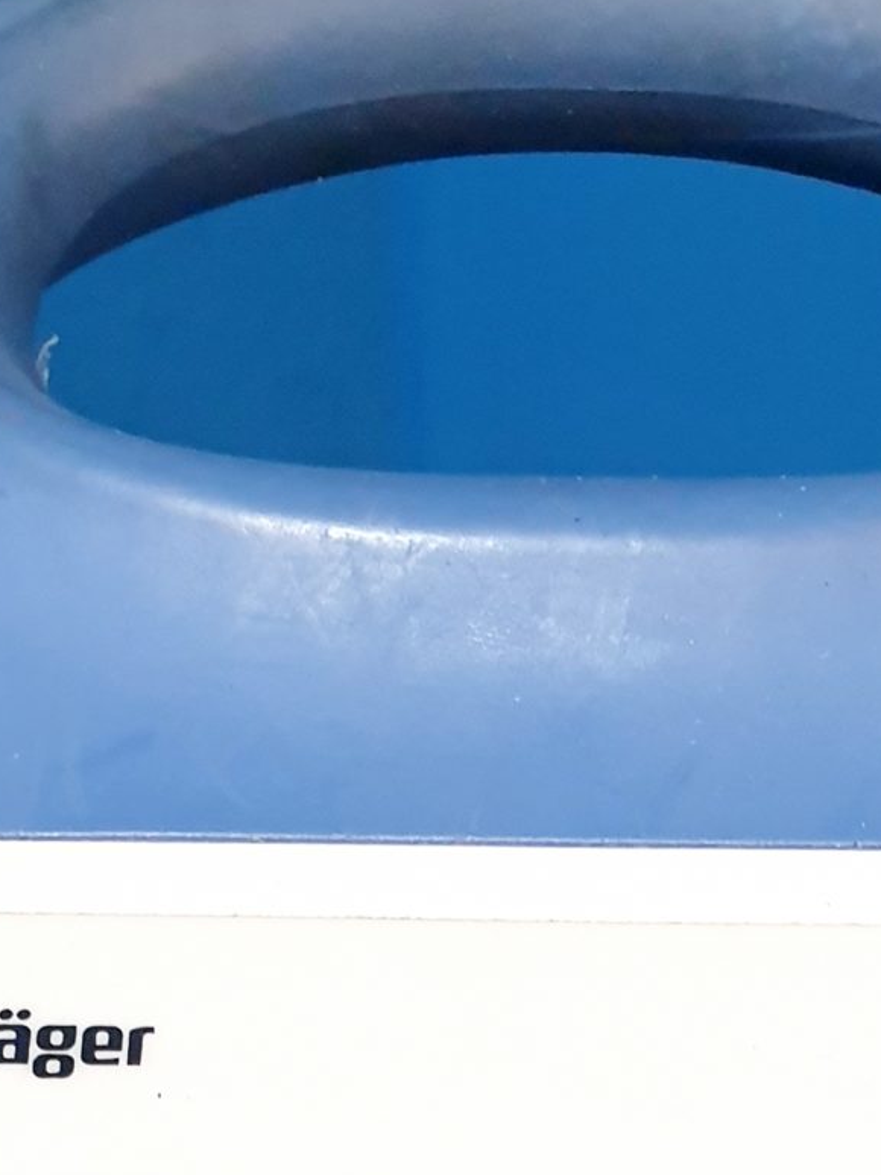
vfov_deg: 19.5
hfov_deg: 17.1
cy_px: 1828
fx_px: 2920
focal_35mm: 86
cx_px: 609
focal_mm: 4.3
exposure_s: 1/50
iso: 400
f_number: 2.4
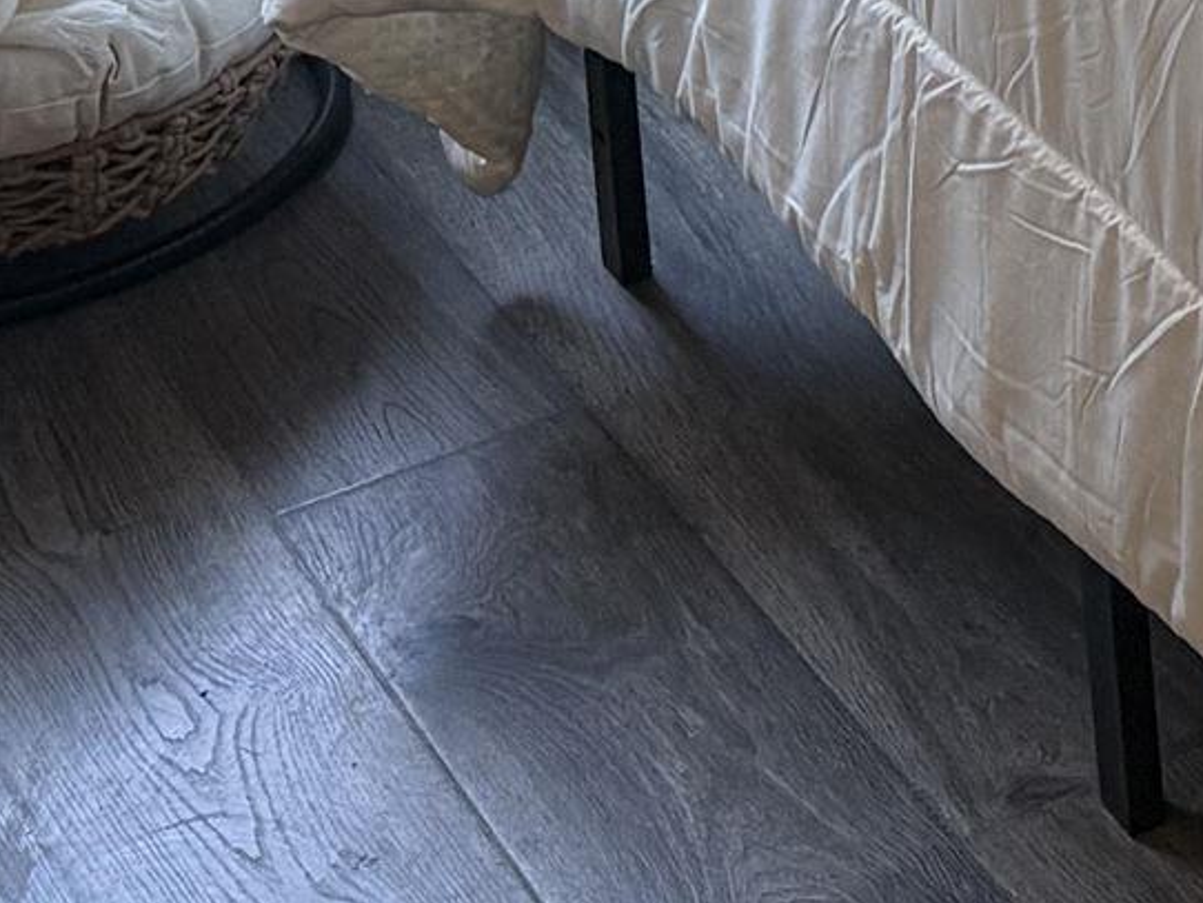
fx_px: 4728
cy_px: -1367
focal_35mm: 136
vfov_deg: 9.5
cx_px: 2182
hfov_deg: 13.1
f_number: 1.78
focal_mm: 6.76
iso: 250
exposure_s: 1/120
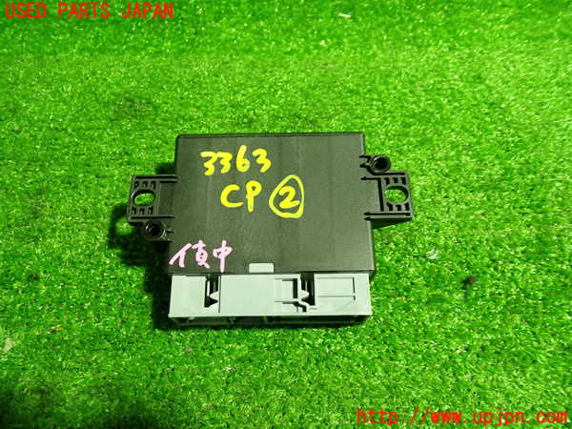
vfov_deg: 46.8
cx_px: 286
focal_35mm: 30
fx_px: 496
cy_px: 214
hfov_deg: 60.0
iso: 500
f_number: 2.3
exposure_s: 1/30
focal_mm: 5.4
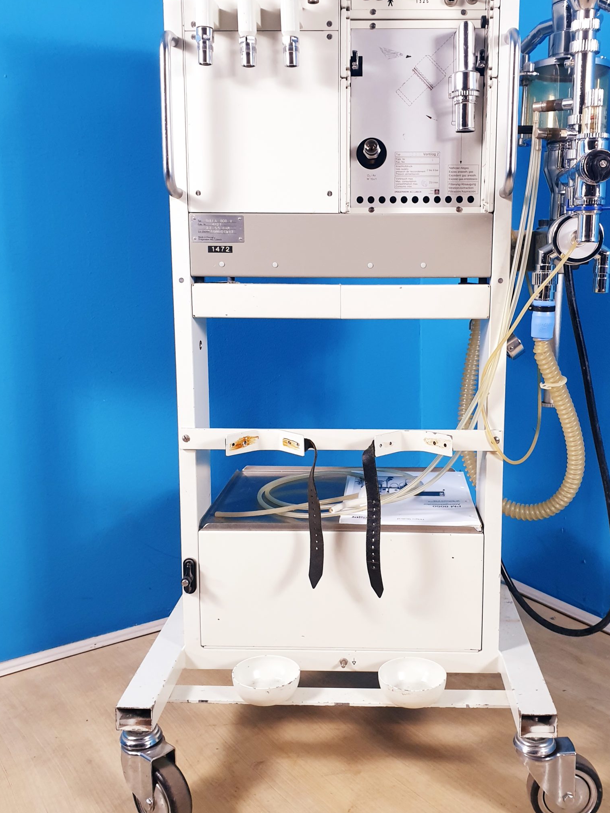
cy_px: 389
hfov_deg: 42.8
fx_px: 775
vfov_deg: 55.3
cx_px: 351
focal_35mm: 33
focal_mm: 4.3
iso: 160
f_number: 2.4
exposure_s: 1/50
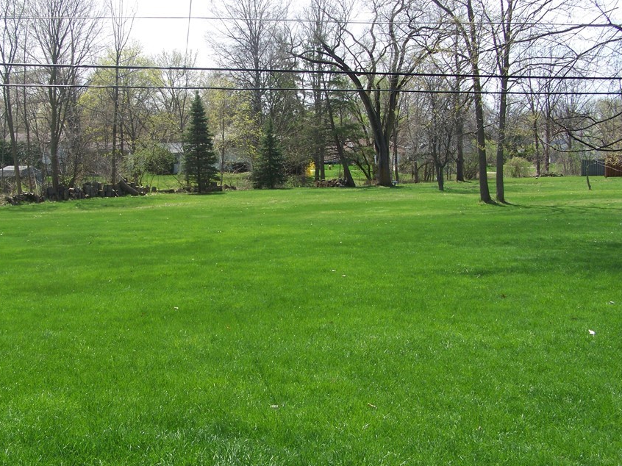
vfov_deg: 31.4
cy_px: 195
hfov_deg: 41.1
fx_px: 826
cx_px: 248
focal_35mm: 46
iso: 64
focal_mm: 6.3
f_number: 4
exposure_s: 1/250
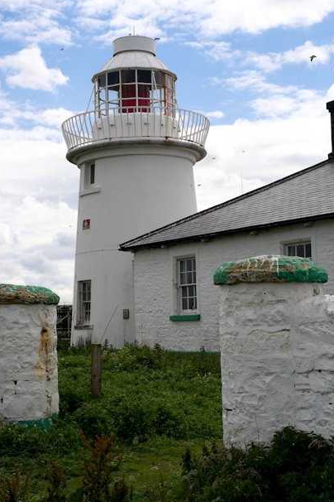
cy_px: 250
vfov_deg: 33.9
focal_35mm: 59
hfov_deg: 23.0
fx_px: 821
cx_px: 151
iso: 200
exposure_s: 1/220
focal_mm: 35
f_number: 16
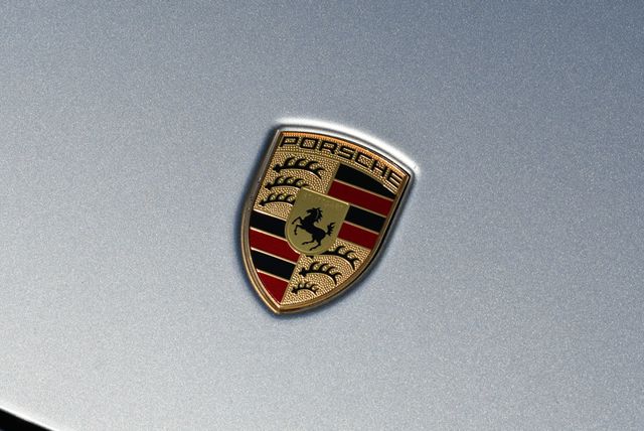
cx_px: 322
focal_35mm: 110
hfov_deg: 18.6
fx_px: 1970
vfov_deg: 12.5
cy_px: 216
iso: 100
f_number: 9
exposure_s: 1/320
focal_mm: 55
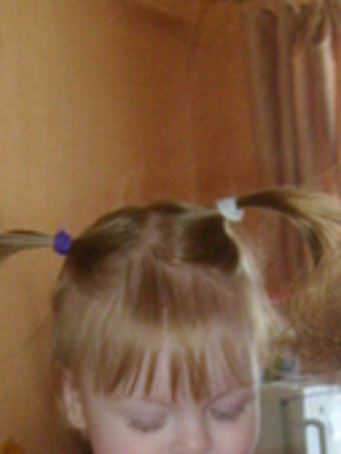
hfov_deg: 15.9
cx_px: 201
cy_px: 570
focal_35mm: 93
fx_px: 1220
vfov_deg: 19.6
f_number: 2.8
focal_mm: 5.8
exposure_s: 1/45
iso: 200
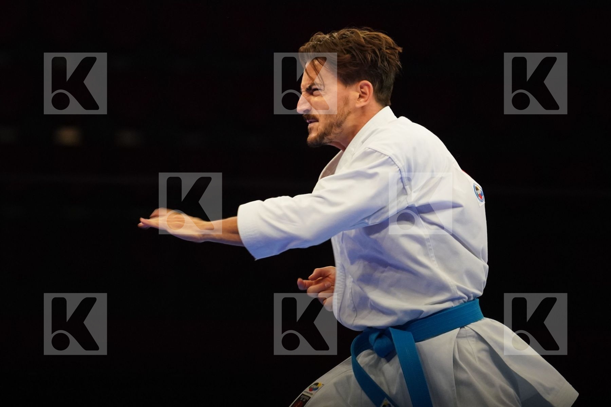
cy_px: 204
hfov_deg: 6.9
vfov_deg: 4.6
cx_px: 306
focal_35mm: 300
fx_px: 5091
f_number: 2.8
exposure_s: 1/500
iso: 3200
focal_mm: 200
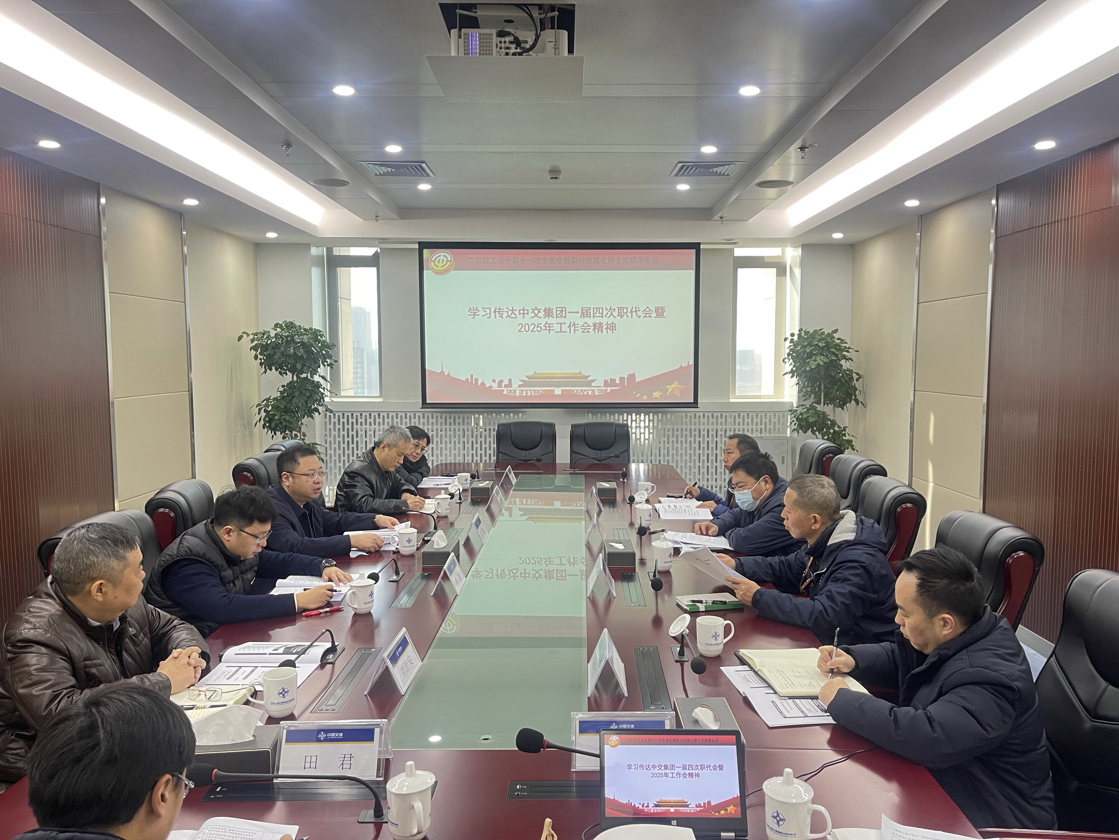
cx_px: 560
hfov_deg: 67.3
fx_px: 840
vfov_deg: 53.1
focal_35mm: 26
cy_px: 420
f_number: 1.6
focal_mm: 5.1
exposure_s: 1/50
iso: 80
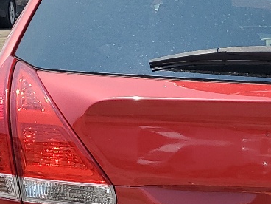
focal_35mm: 113
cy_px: 177
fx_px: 885
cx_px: 327
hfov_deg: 16.7
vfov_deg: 13.0
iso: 50
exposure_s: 1/2500
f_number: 1.5
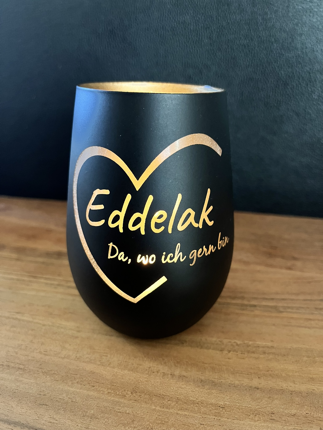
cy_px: 215
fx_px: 323
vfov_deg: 67.3
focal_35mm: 26
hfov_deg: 53.1
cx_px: 162
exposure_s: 1/25
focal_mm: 5.1
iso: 640
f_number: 1.6
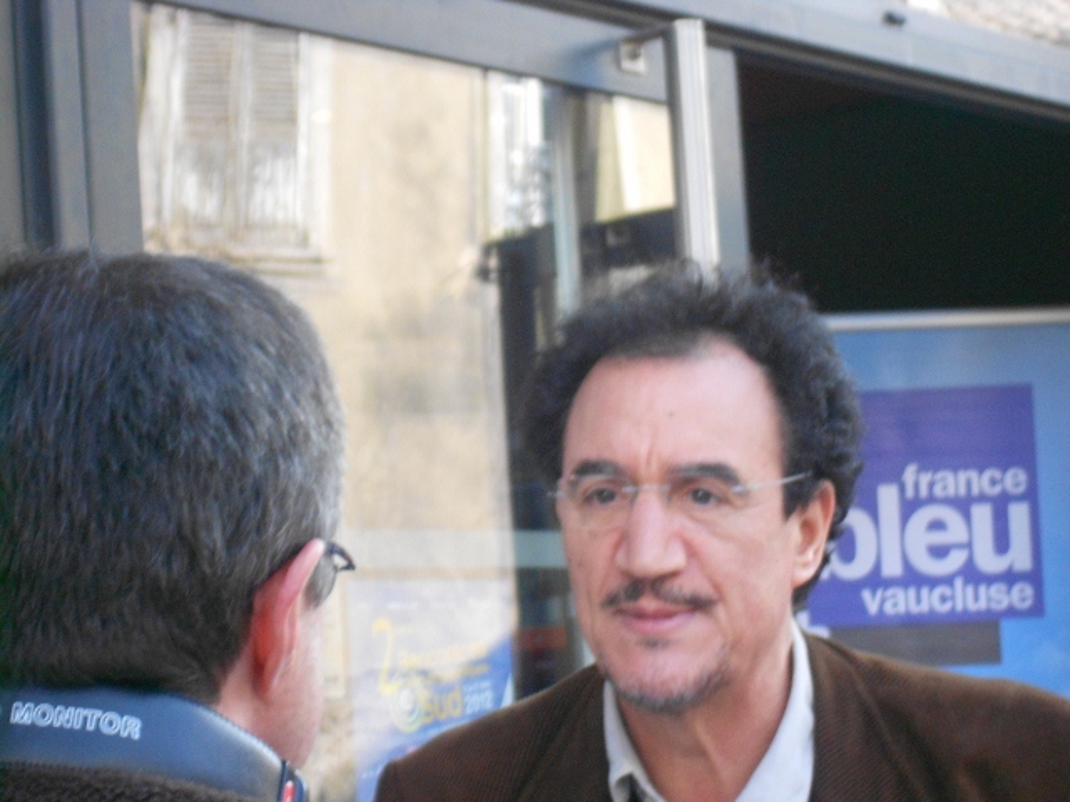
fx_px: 4018
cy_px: 401
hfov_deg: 15.2
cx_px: 535
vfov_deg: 11.4
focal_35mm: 130
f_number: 6.5
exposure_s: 1/60
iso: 400
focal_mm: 23
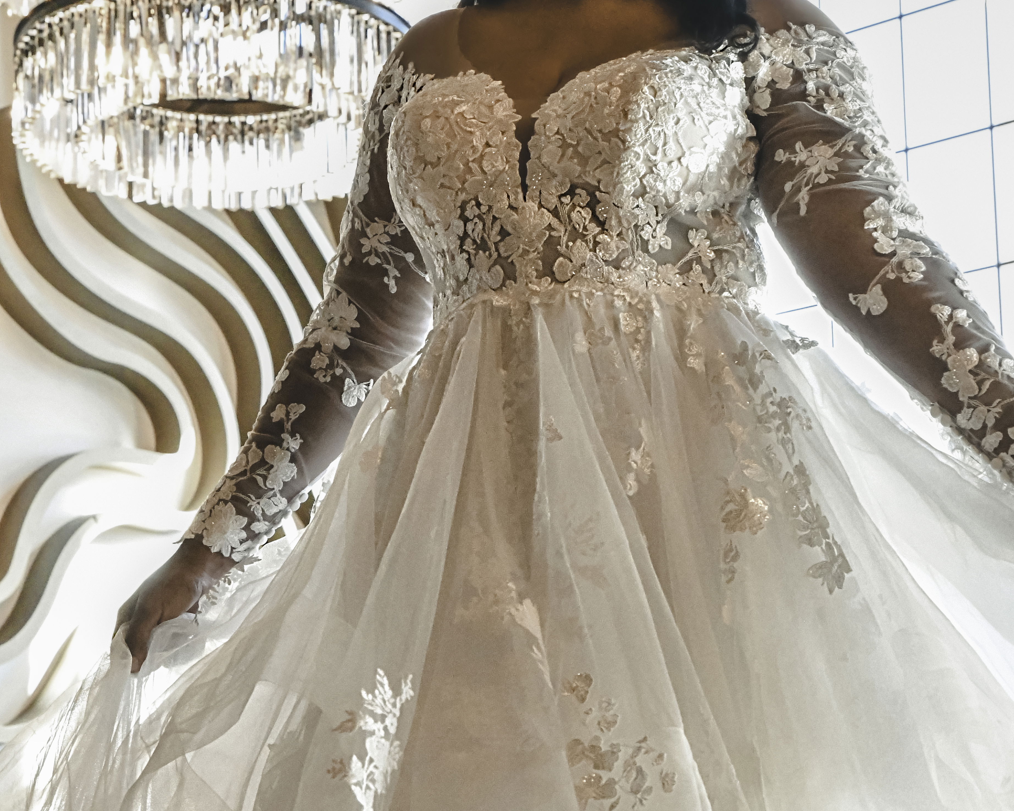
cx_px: 511
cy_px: 487
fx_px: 2431
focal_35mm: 81
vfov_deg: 18.9
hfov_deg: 23.6
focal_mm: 38
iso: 12800
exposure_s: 1/1250
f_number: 5.6
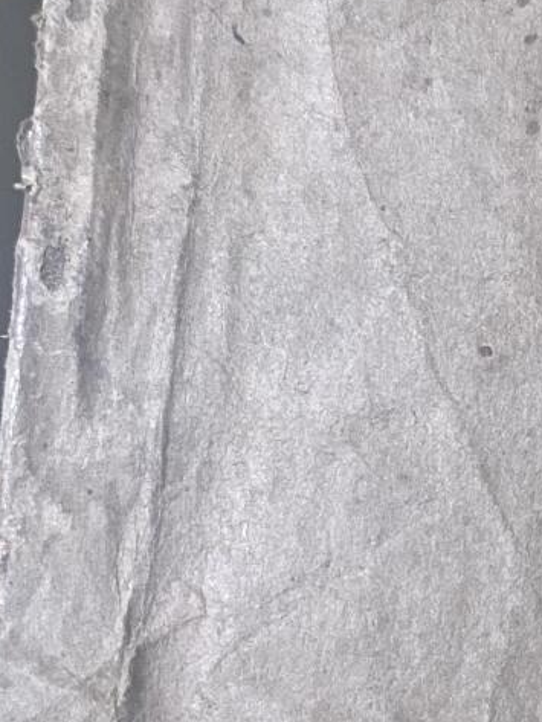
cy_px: 400
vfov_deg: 19.8
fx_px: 2066
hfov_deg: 13.8
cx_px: 872
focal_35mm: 99
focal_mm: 4.25
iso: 200
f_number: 1.8
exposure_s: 1/50
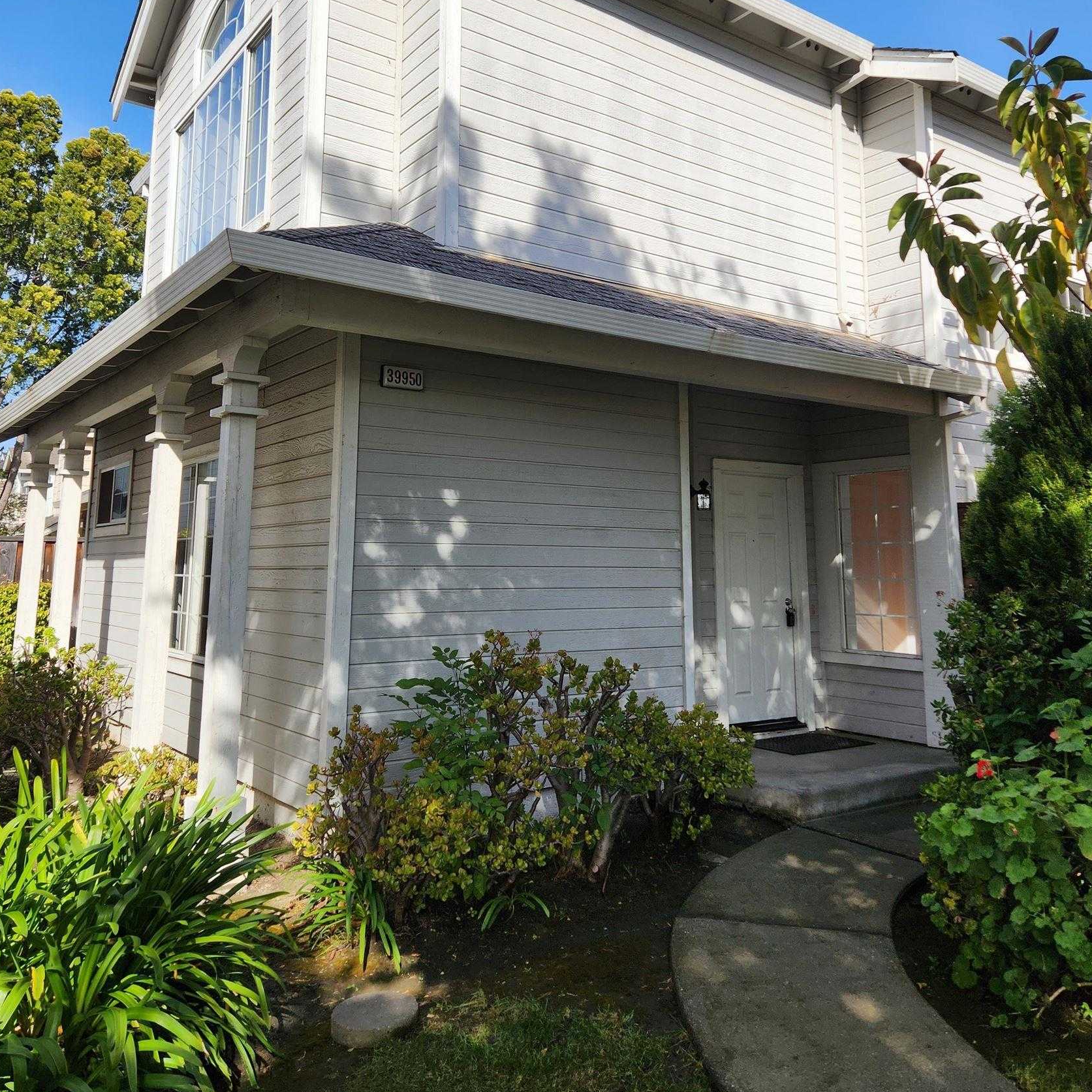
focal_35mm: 28
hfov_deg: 57.3
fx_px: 999
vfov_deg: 56.4
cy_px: 392
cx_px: 536
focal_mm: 5.4
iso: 20
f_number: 1.8
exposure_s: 1/1311
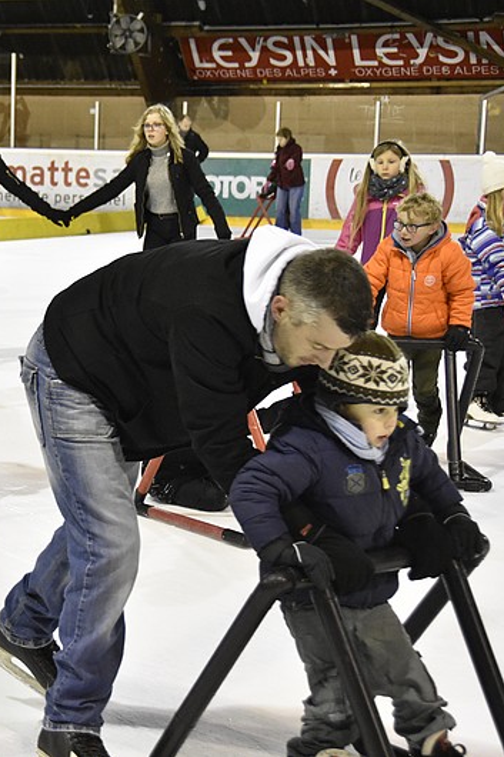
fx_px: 1807
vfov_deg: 23.7
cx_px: 29
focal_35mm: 86
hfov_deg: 15.6
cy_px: 379
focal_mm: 38
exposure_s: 1/200
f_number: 4.2
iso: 4000
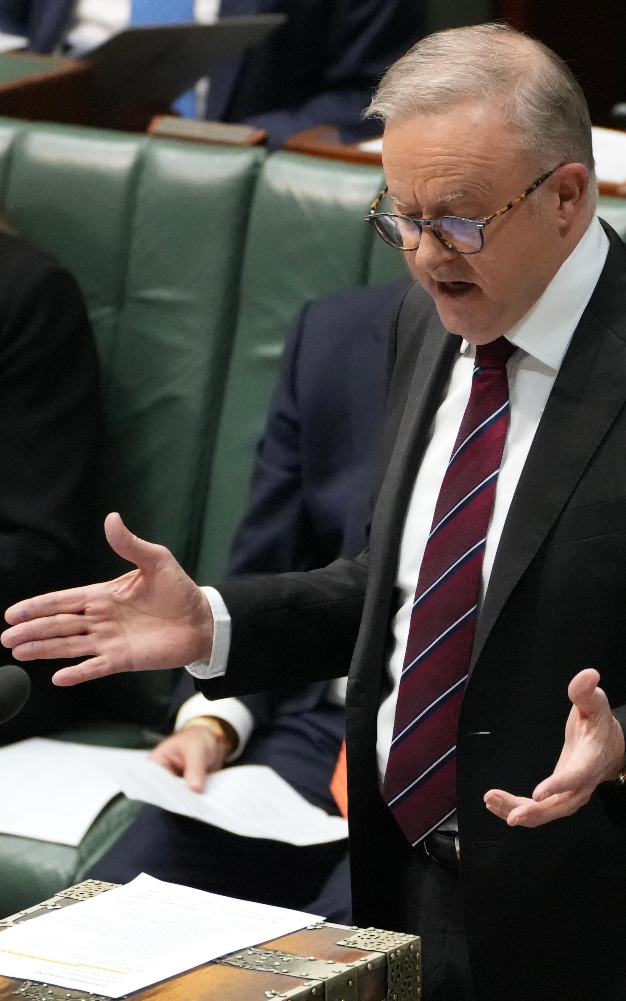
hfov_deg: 3.6
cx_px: 340
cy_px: 500
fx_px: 10073
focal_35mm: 369
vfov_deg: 5.7
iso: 12800
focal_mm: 241
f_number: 5.6
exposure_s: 1/400
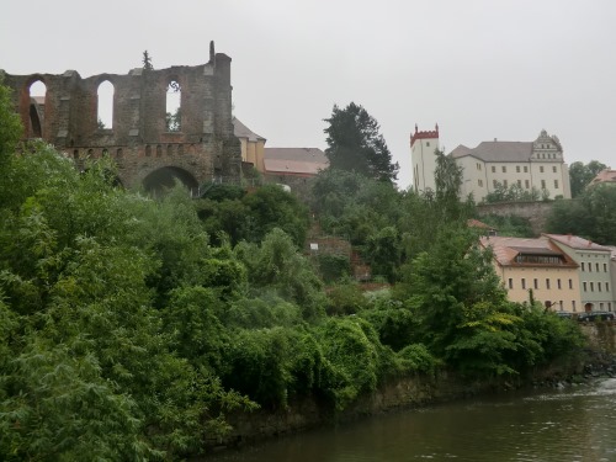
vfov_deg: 41.8
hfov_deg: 54.0
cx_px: 308
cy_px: 231
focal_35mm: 34
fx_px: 605
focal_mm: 6.1
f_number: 3.6
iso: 64
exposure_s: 1/250
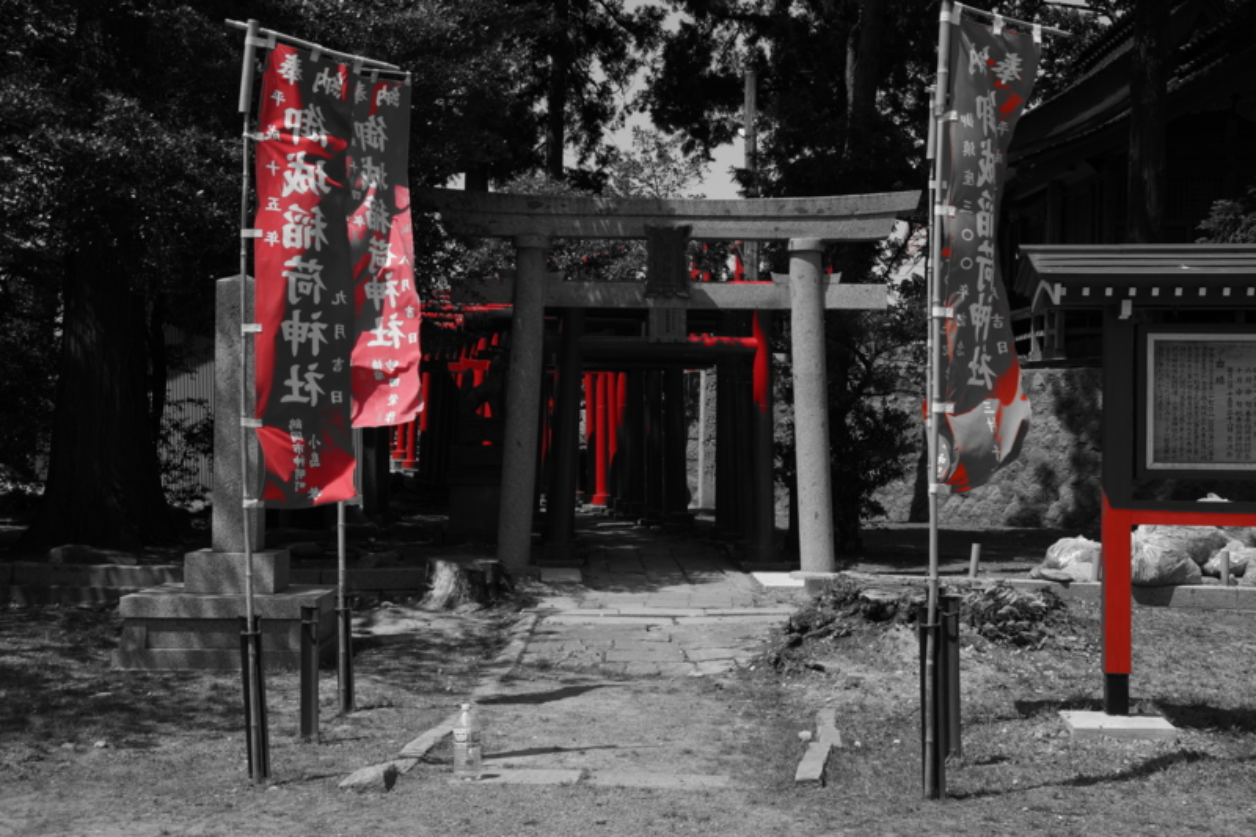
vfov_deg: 26.5
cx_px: 628
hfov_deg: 38.9
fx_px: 1779
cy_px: 418
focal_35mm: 51
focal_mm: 34
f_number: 9
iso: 100
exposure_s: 1/320
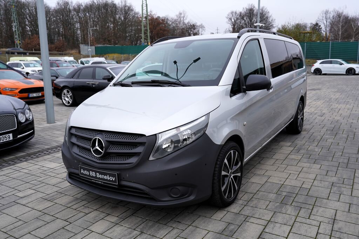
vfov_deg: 43.6
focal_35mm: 30
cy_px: 120
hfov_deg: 61.9
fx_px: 299
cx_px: 180
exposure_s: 1/100
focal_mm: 30
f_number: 5
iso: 100
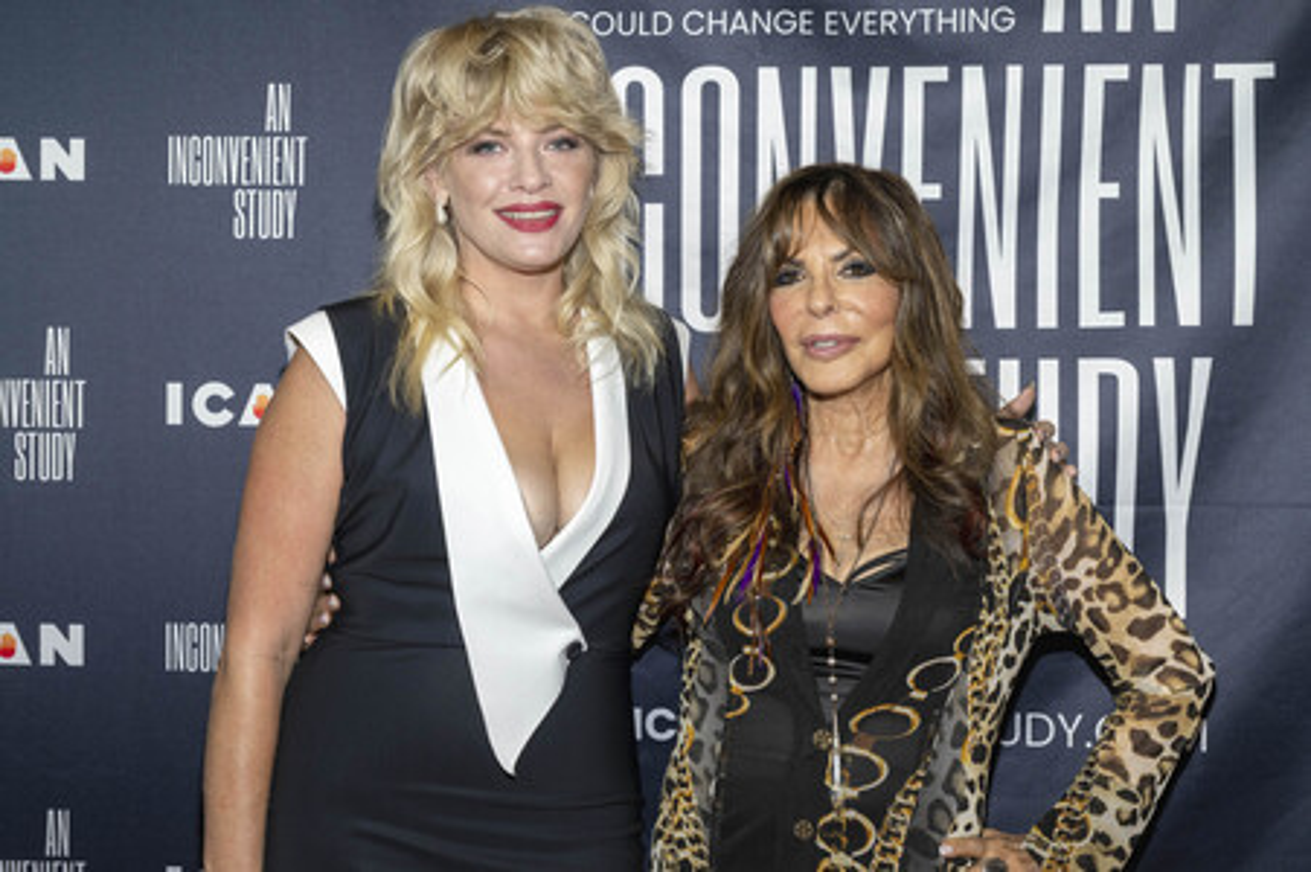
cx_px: 656
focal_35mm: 46
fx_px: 1674
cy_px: 436
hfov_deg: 42.8
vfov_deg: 29.2
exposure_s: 1/200
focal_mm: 46
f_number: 5.6
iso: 800
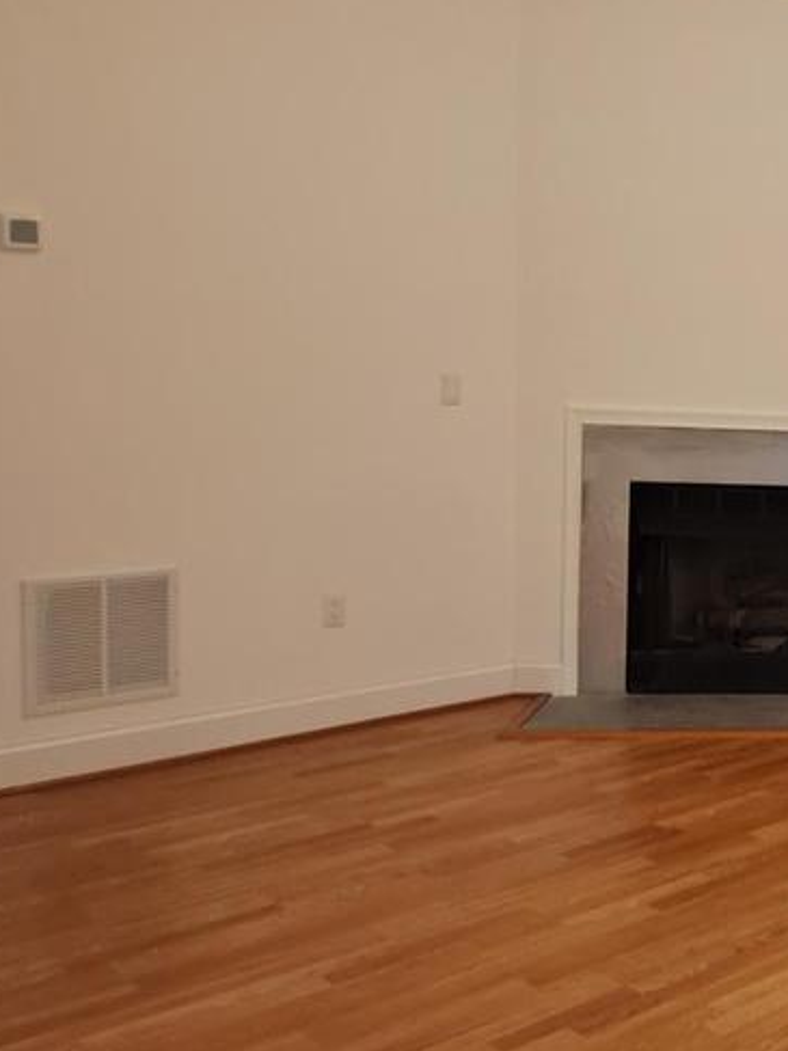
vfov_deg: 45.7
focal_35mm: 41
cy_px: 473
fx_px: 1245
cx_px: 1090
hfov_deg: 27.6
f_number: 2.2
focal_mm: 1.74
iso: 100
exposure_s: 1/40
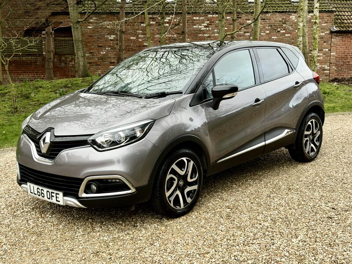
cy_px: 132
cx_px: 176
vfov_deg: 30.3
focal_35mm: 48
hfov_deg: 39.7
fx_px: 488
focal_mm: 6.76
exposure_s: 1/191
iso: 64
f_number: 1.78
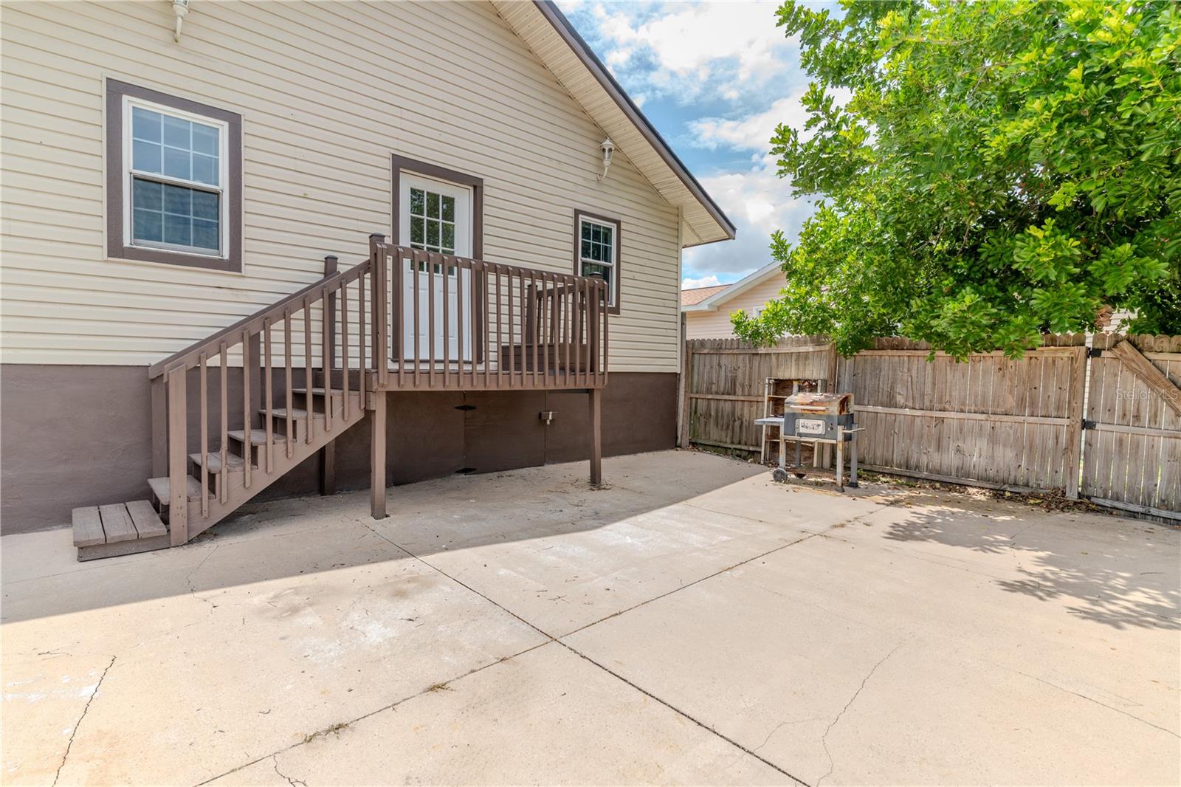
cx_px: 590
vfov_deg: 70.4
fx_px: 558
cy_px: 394
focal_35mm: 17
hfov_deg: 93.3
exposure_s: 1/40
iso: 100
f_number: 8
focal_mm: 17
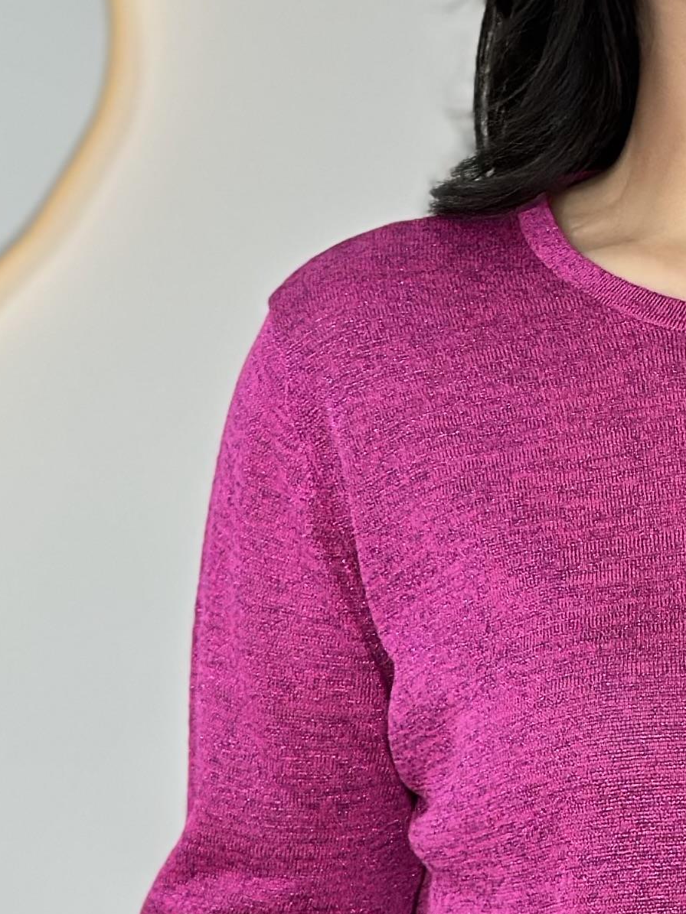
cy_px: 649
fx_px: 4281
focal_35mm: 162
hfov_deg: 9.0
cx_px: 858
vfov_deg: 12.2
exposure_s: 1/192
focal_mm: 6.86
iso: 80
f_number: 1.78
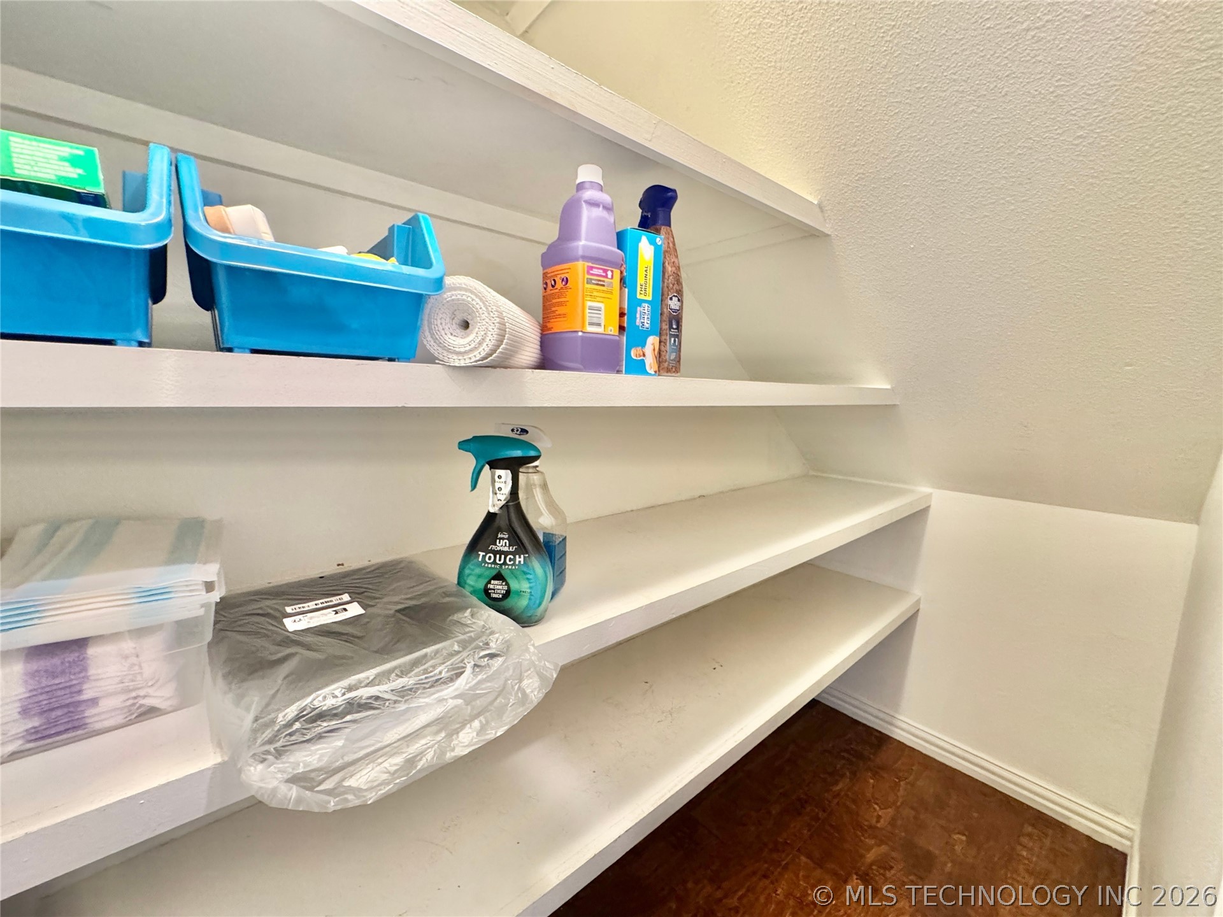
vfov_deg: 85.7
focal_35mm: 14
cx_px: 612
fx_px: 495
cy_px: 458
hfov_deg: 102.1
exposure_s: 1/60
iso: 320
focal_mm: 2.22
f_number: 2.2
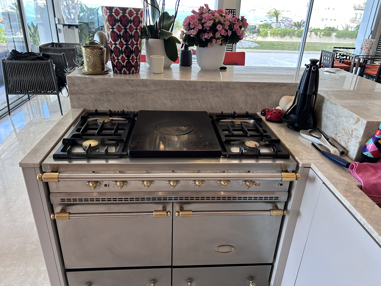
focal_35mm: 26
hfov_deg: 67.3
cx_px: 190
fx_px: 286
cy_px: 143
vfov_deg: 53.1
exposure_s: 1/123
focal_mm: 5.7
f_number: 1.5
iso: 80
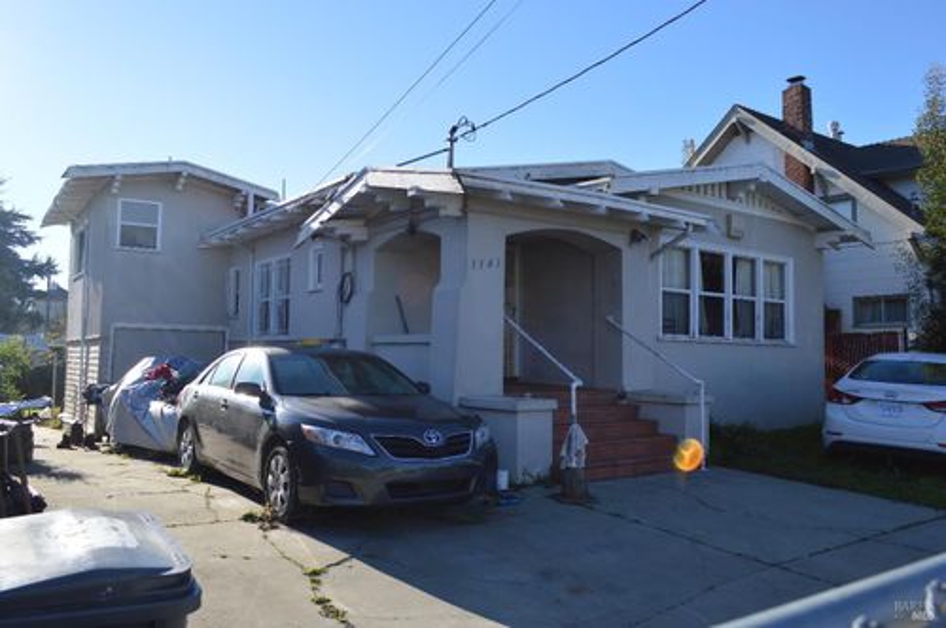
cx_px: 473
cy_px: 314
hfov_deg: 67.4
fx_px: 709
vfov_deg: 47.8
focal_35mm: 27
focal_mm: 18
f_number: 7.1
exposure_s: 1/200
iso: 100
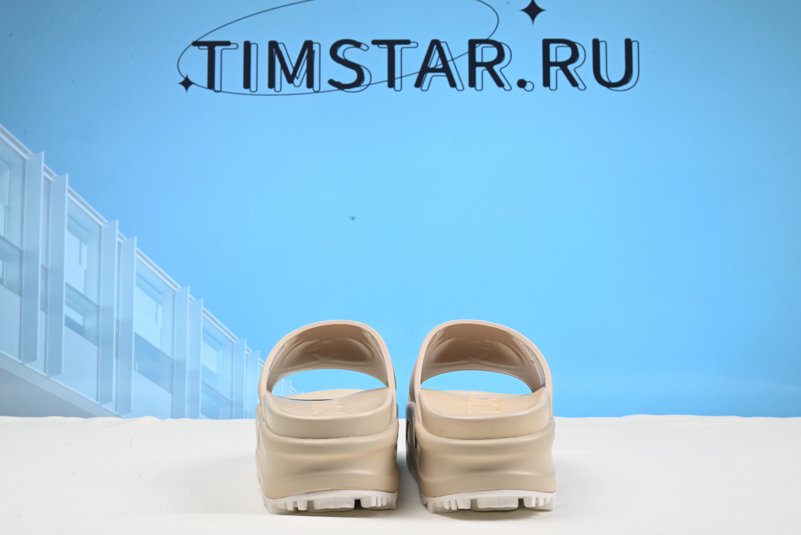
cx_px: 400
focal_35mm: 40
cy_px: 268
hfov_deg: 48.4
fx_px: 890
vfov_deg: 33.4
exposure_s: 1/2.5
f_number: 16
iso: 100
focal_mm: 40
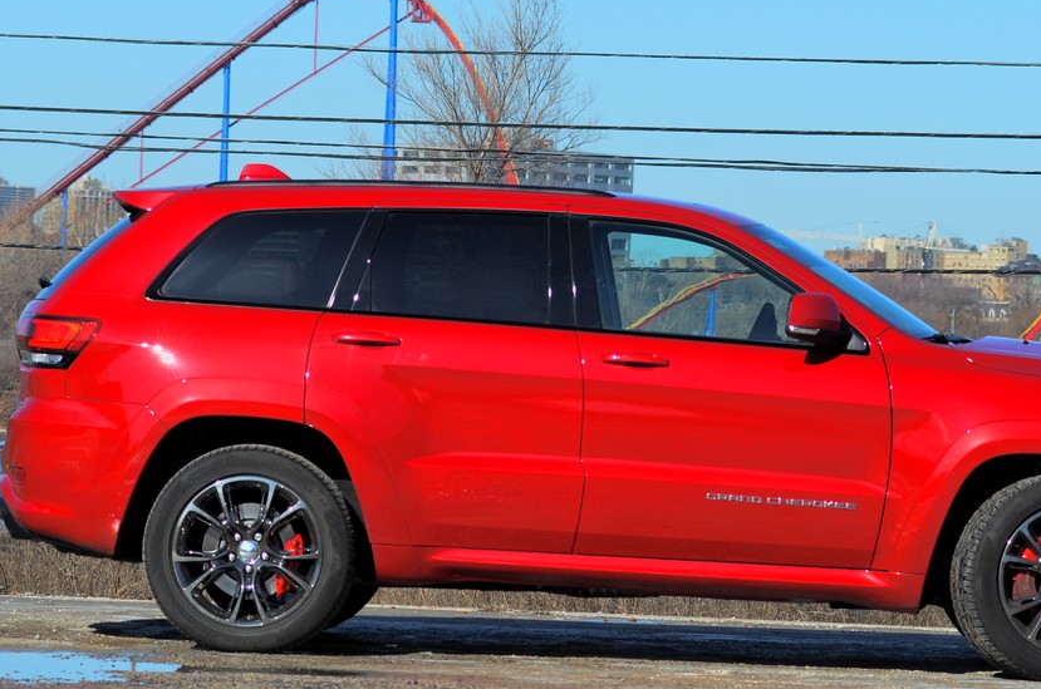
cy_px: 280
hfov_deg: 9.6
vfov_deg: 6.4
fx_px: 6175
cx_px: 586
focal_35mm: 214
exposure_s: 1/800
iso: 200
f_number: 7.1
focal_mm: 80
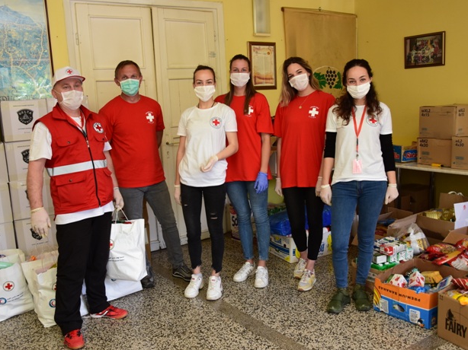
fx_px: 467
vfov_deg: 41.2
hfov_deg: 53.2
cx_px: 227
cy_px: 176
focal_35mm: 35
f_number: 3.8
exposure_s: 1/200
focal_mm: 21
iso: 640
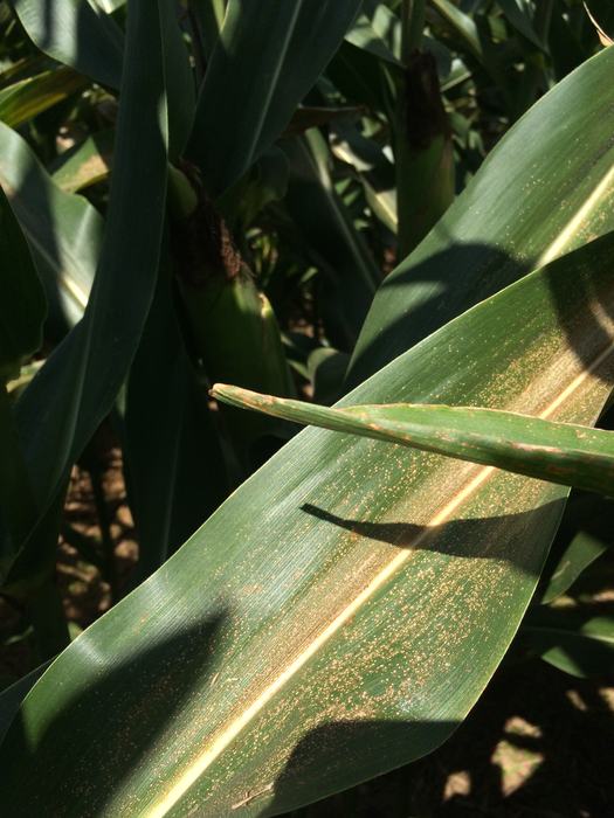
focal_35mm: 29
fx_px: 686
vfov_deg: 61.7
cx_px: 307
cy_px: 409
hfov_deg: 48.2
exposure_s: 1/2160
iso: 32
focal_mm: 4.15
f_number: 2.2
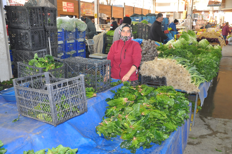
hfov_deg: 53.2
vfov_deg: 36.8
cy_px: 77
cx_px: 116
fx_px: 232
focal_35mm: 36
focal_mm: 24
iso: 800
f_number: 3.8
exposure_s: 1/100
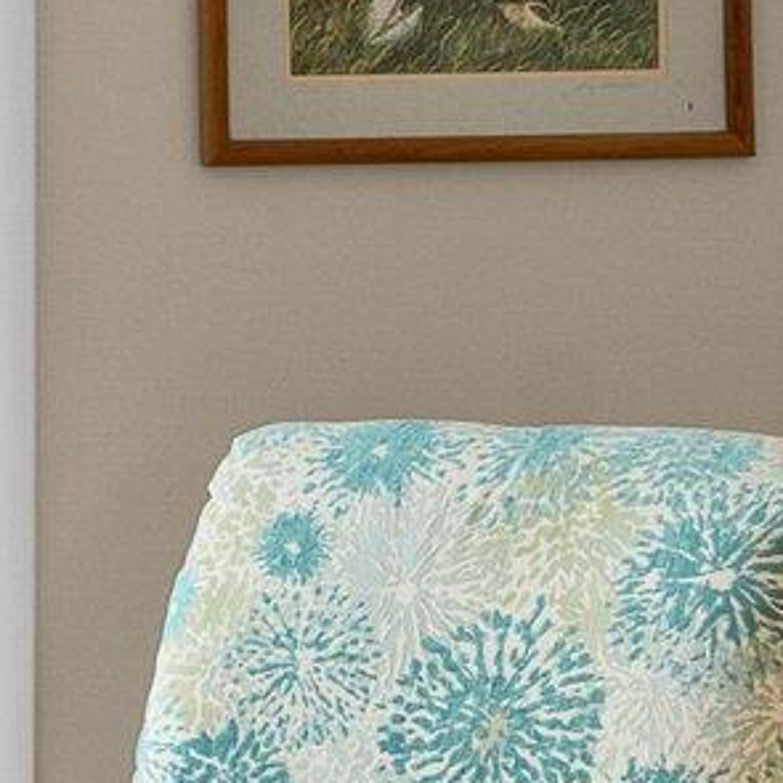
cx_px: -1452
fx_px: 5425
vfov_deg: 8.2
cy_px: 143
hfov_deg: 7.4
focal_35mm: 212
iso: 400
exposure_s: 1/5
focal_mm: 24
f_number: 9
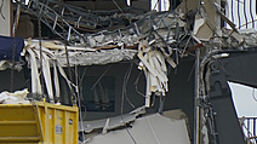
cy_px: 287
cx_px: -61
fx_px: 20202
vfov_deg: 0.4
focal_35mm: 2966
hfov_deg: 0.7
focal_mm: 800
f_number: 5.6
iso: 800
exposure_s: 1/1600
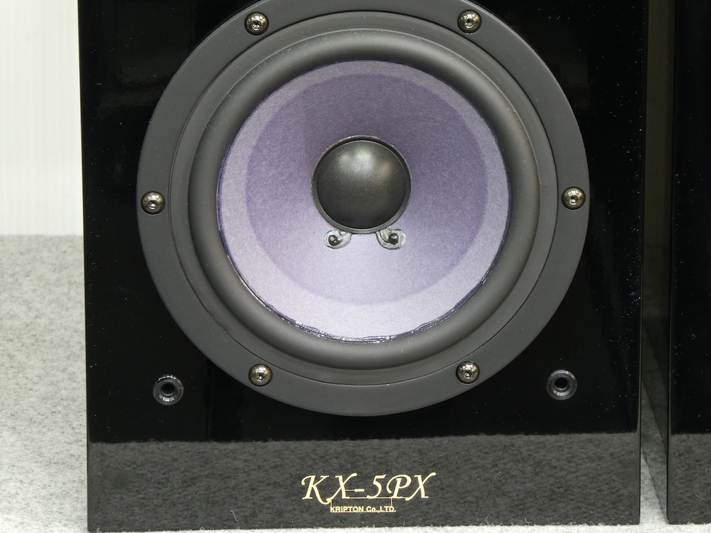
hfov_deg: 9.9
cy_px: 266
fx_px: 4108
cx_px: 356
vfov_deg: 7.4
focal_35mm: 200
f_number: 5.6
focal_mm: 35.8
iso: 200
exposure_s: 1/3.2
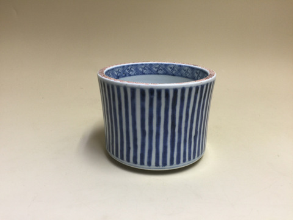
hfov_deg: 61.7
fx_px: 245
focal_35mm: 29
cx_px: 146
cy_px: 110
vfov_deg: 48.2
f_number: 2.2
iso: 40
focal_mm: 4.15
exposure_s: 1/17
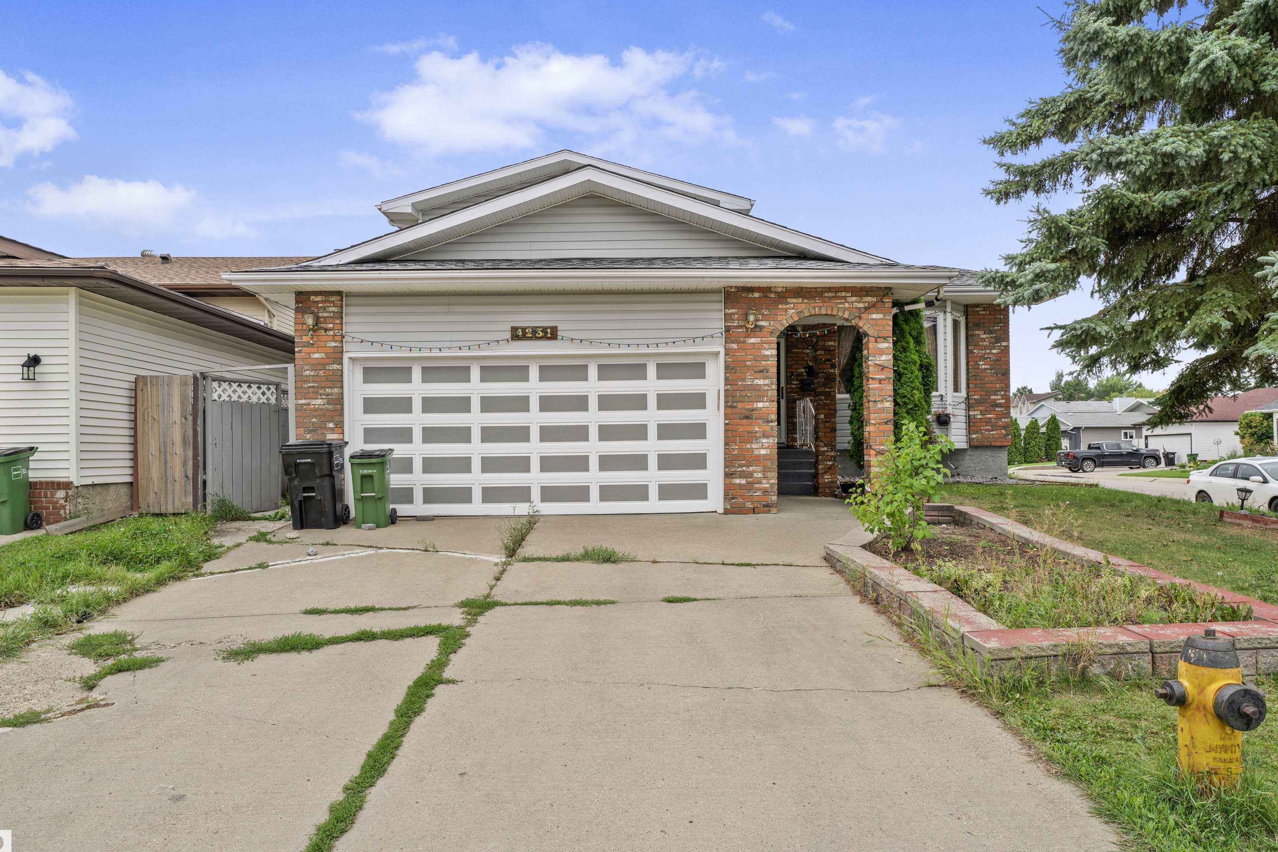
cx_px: 637
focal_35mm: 22
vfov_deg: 56.8
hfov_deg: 78.0
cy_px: 443
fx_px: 788
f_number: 8
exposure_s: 1/200
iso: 200
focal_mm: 21.2
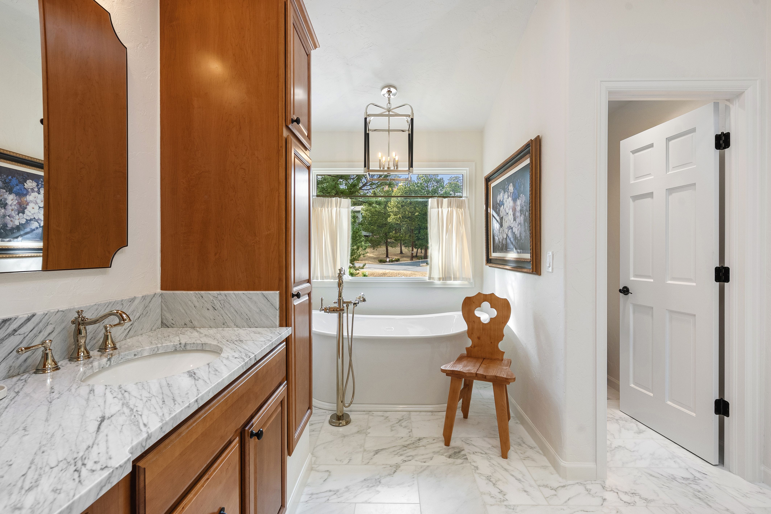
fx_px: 364
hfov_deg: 93.3
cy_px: 257
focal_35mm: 17
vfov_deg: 70.4
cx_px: 386
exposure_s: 1/10
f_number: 9
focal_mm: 17
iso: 640
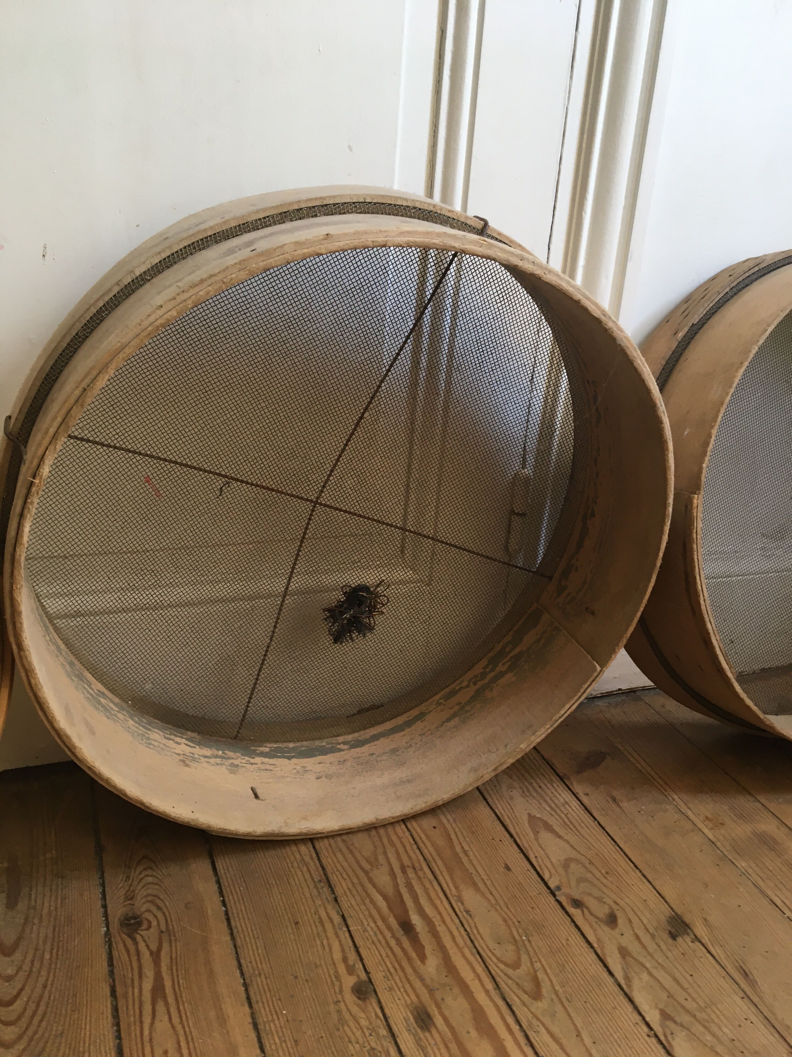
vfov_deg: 61.7
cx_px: 396
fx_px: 885
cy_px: 528
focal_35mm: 29
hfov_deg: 48.2
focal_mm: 4.15
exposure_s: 1/33
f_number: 2.2
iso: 64
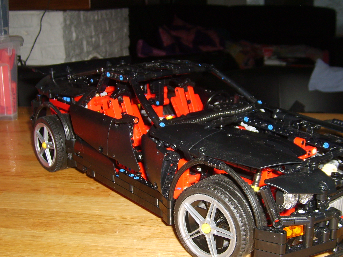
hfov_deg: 41.9
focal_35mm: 45
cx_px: 199
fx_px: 446
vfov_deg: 32.2
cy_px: 140
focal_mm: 5.8
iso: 100
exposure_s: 1/45
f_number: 2.8
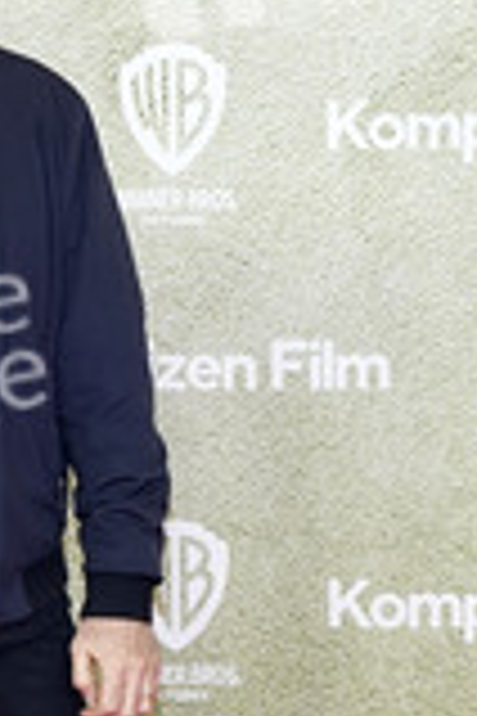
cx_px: -54
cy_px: 608
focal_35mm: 83
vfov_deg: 24.0
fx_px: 1649
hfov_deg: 16.0
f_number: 6.3
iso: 1000
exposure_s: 1/250
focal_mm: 33
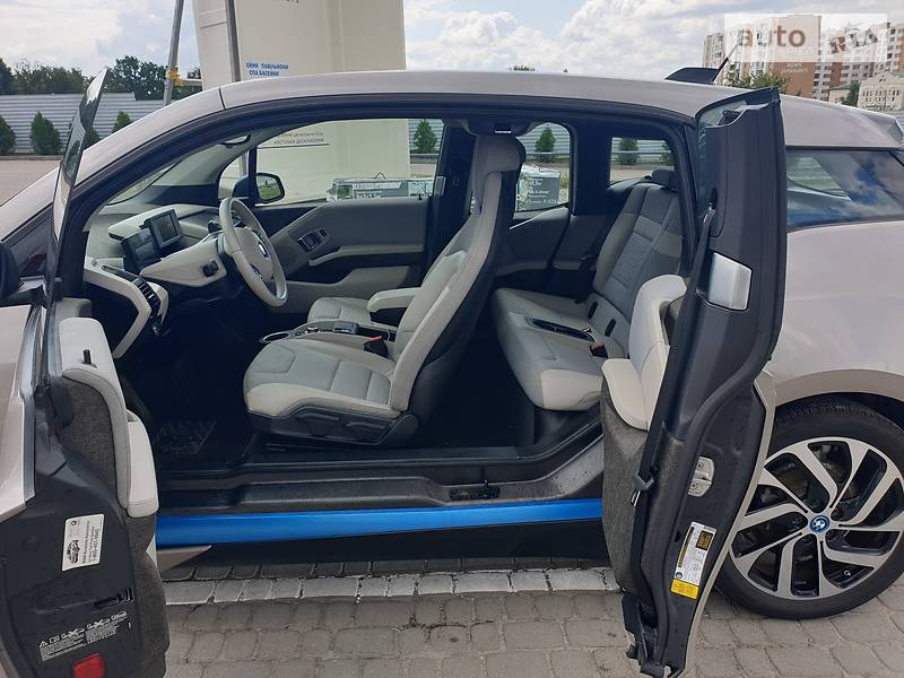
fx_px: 679
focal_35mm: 26
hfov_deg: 67.3
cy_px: 339
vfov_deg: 53.1
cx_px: 452
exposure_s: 1/580
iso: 50
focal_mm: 4.3
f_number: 2.4
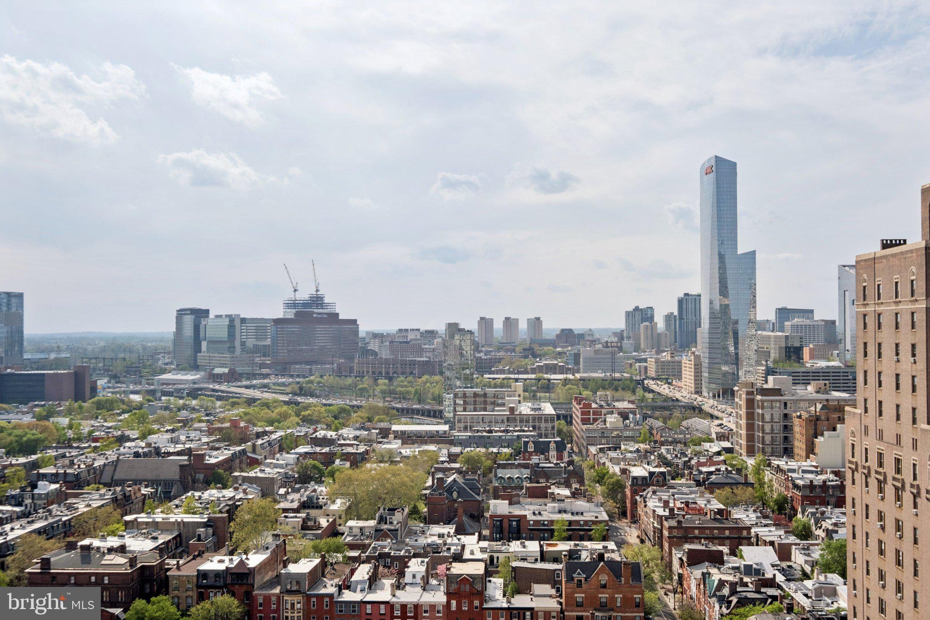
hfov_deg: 53.1
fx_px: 930
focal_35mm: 36
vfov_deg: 36.9
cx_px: 465
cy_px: 310
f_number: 8
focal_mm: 24
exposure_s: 1/1250
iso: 250
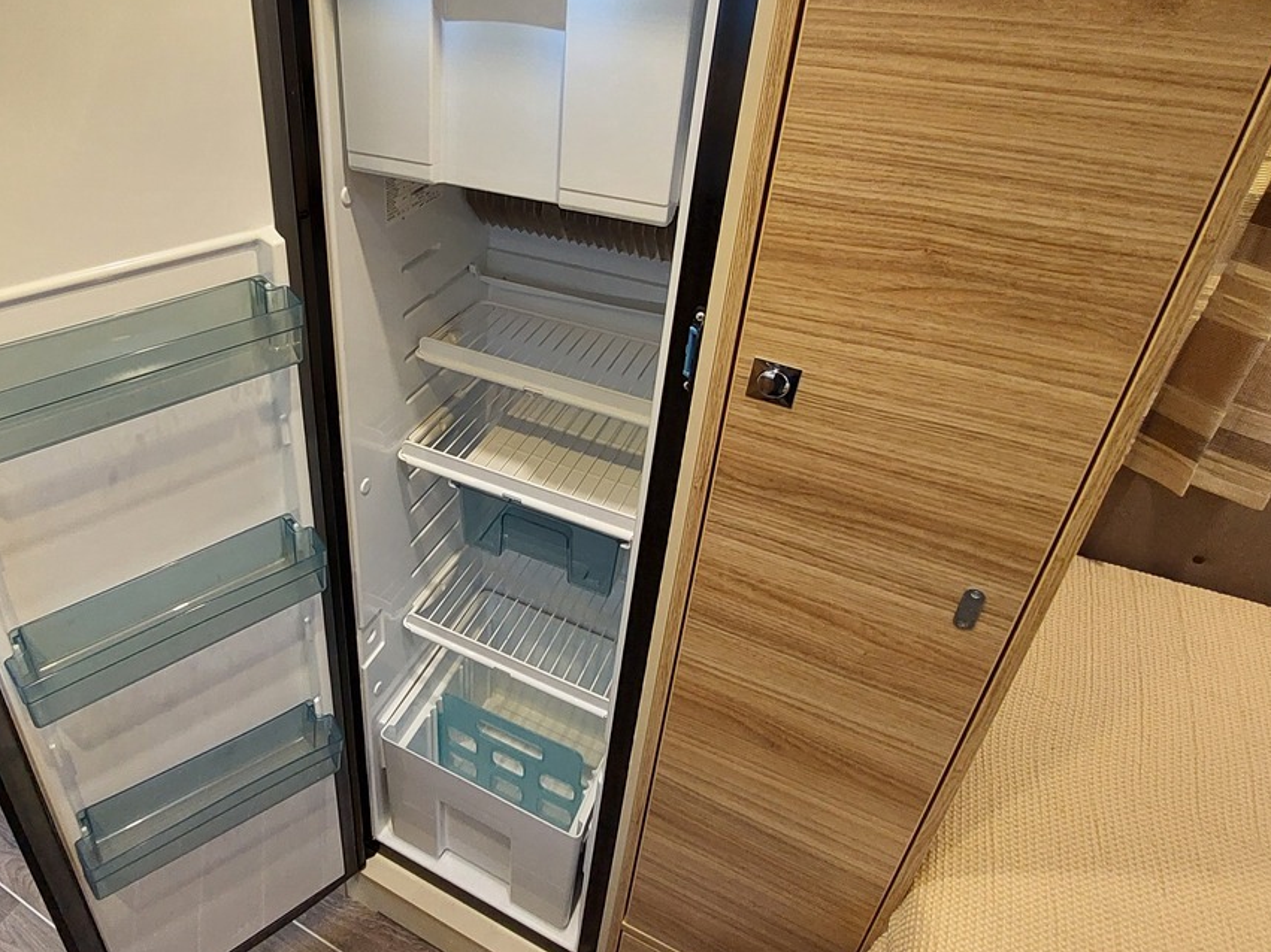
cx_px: 453
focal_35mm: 22
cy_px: 339
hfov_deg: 74.6
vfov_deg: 60.0
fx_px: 808
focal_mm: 1.74
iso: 250
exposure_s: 1/50
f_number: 2.2
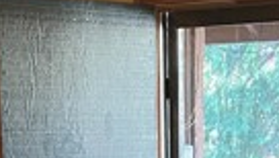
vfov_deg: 8.4
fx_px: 985
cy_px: 373
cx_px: 193
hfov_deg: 16.1
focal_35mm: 133
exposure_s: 1/40
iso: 500
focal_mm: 5.1
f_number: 1.6
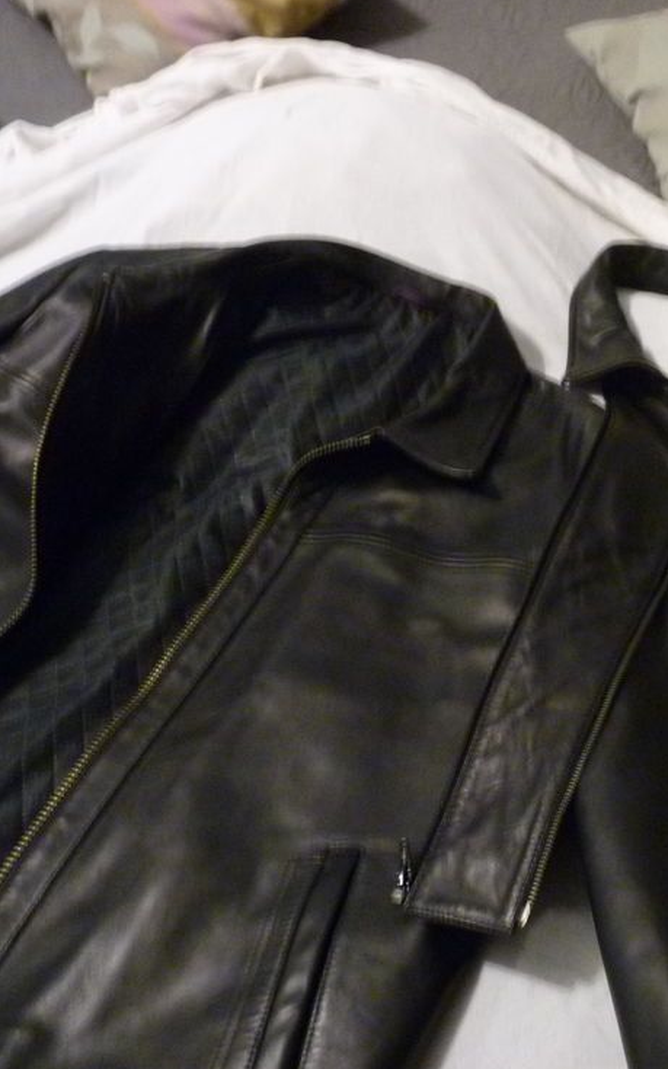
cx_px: 703
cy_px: 532
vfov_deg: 50.4
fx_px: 1136
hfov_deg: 30.0
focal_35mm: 39
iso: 400
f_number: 2.8
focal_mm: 4.8
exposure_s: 1/8
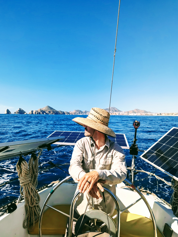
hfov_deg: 56.9
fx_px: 164
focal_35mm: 24
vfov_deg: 71.5
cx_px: 89
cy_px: 118
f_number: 1.85
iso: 45
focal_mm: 6.81
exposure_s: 1/2410
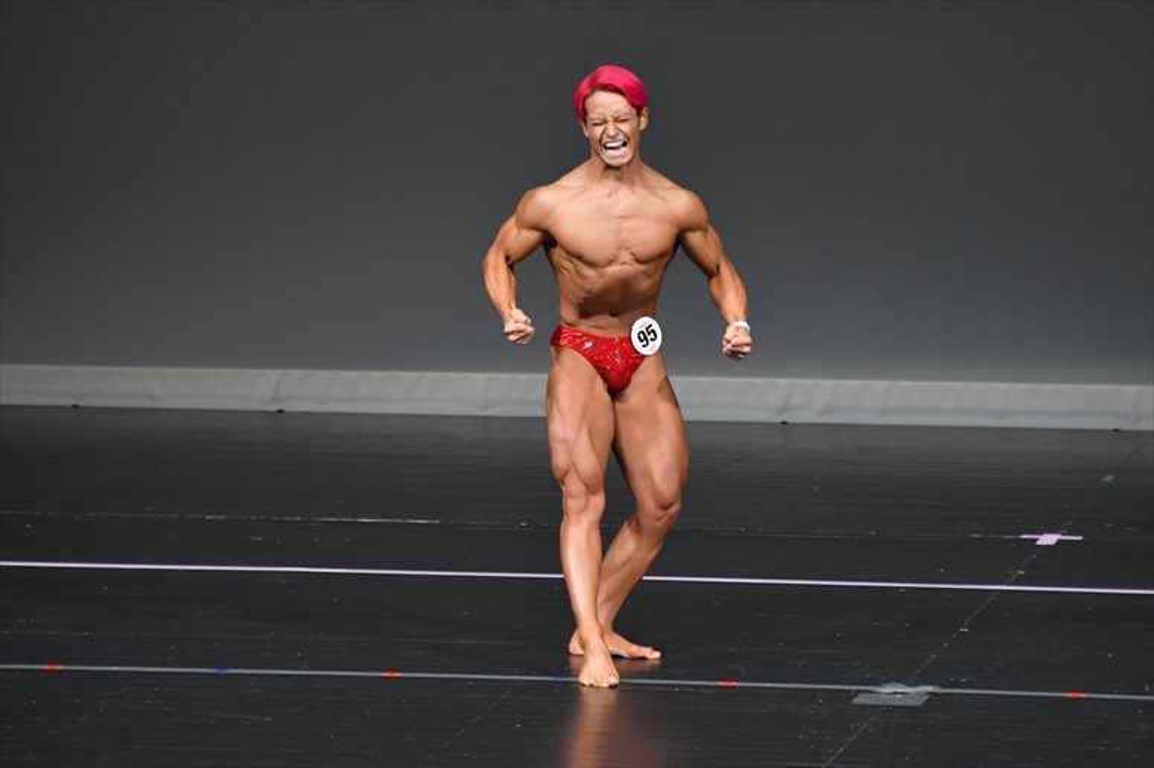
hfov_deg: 5.5
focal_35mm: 375
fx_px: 12015
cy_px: 384
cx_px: 577
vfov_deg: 3.7
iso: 4000
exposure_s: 1/400
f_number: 5.6
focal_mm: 250
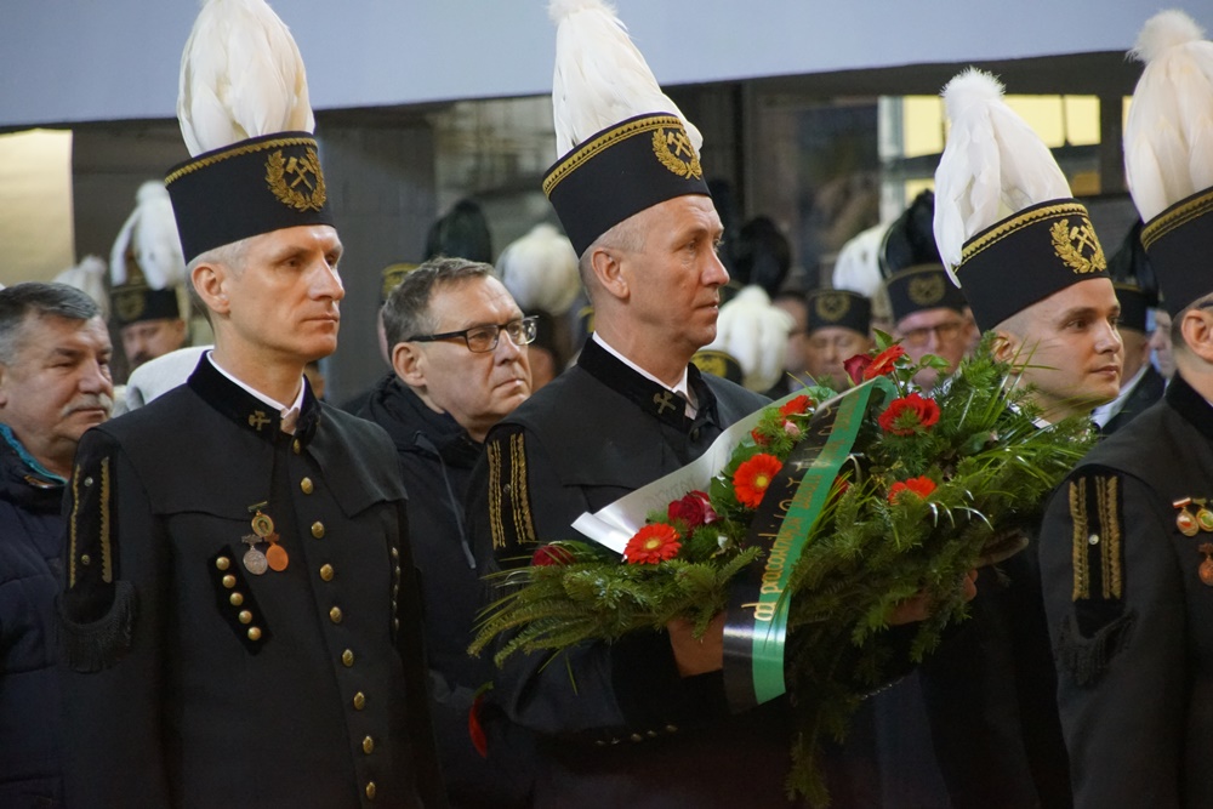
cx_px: 606
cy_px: 404
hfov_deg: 9.1
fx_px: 7582
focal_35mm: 225
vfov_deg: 6.1
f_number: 5.6
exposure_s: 1/30
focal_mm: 150
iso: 3200
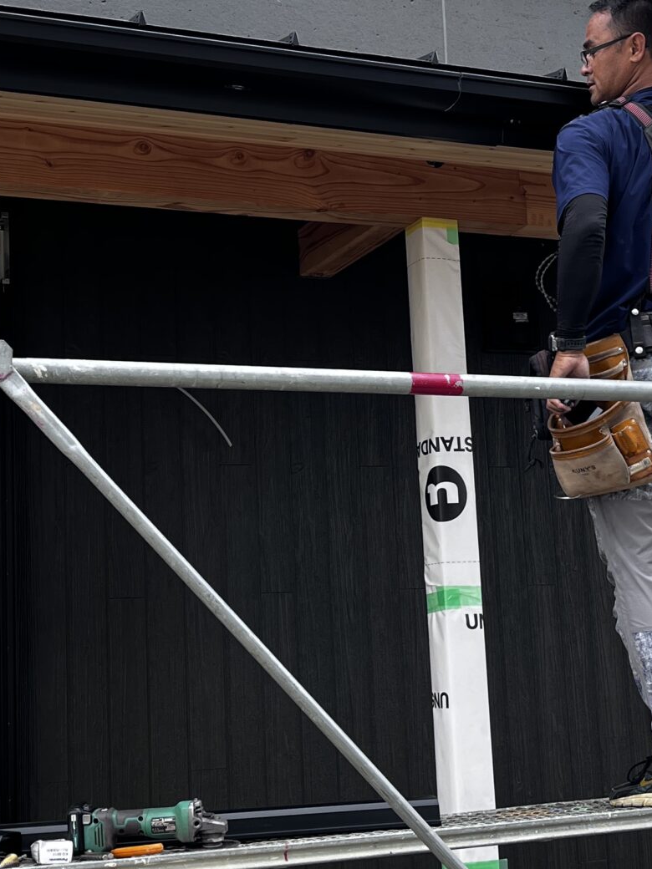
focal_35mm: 64
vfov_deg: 30.2
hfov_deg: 22.9
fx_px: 1607
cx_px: 402
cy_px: 388
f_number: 1.6
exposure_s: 1/260
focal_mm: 5.1
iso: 40
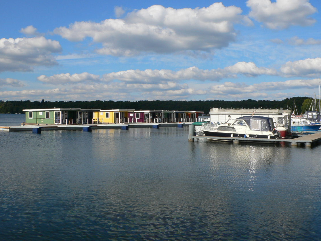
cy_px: 117
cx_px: 168
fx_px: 362
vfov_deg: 36.8
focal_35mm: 39
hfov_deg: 47.8
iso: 80
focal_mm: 6.3
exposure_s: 1/500
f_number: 4.9
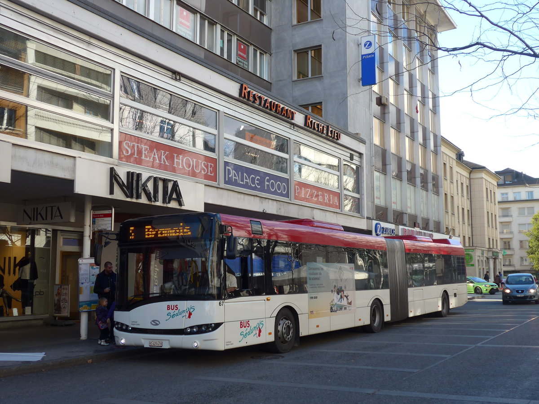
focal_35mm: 41
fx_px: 638
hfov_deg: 45.8
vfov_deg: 35.1
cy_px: 202
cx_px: 270
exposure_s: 1/400
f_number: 2.8
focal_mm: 8.4
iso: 80
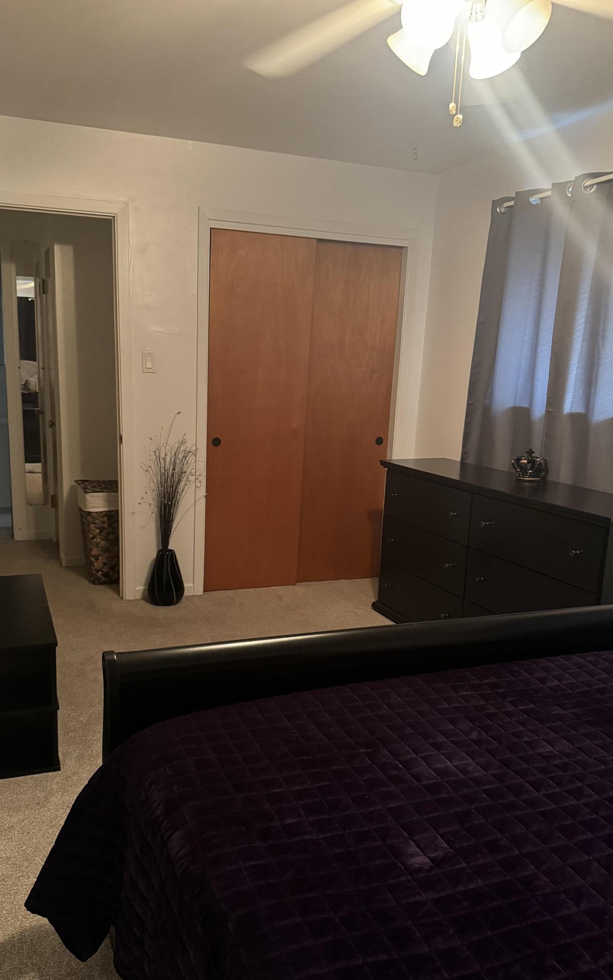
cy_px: 538
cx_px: 272
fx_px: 748
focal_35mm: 28
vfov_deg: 66.3
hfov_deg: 44.5
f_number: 1.78
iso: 800
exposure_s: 1/30
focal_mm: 6.76
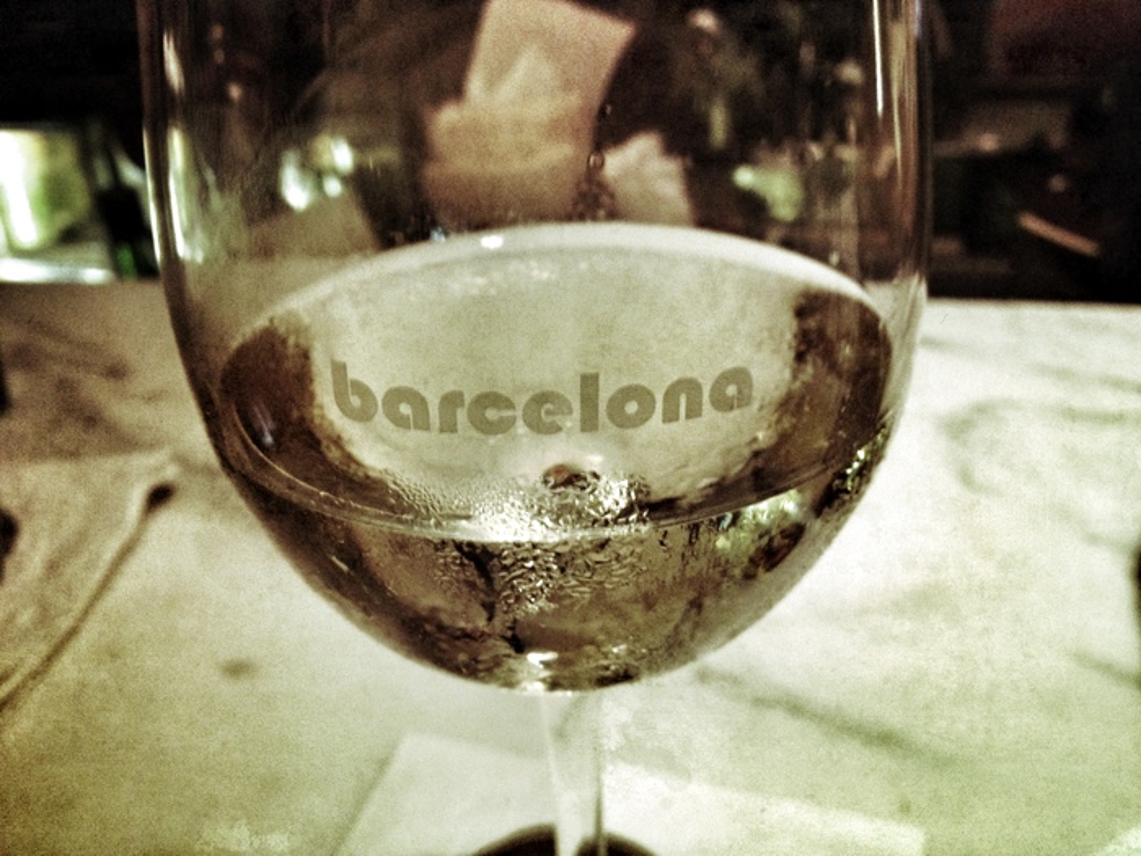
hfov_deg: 52.6
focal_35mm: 35
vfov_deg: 40.7
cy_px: 428
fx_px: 1154
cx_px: 570
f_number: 2.4
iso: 400
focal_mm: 4.28
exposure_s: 1/20
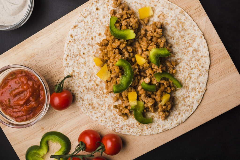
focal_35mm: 35
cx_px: 120
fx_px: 233
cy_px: 80
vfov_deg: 37.9
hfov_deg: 54.4
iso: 125
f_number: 16
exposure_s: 1/160
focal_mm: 35
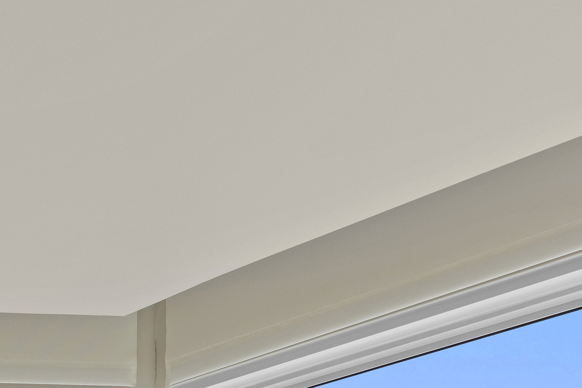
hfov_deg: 26.4
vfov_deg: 14.2
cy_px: 836
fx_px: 1229
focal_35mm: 76
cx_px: 164
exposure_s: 1/8
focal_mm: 16
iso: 100
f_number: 9
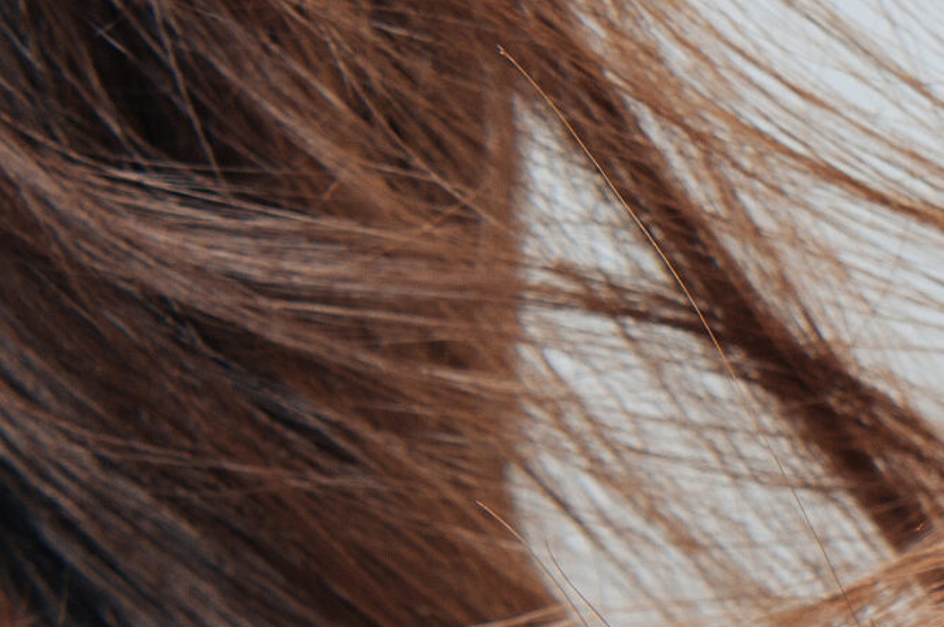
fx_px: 5708
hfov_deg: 9.1
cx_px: 1614
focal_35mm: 218
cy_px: 634
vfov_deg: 6.3
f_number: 7.1
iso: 100
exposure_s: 1/160
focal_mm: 38
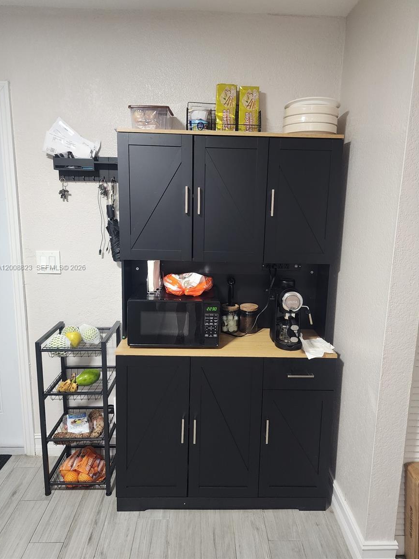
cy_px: 268
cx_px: 214
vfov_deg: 71.6
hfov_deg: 56.8
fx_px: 387
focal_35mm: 24
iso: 640
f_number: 1.8
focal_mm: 6.4
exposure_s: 1/60
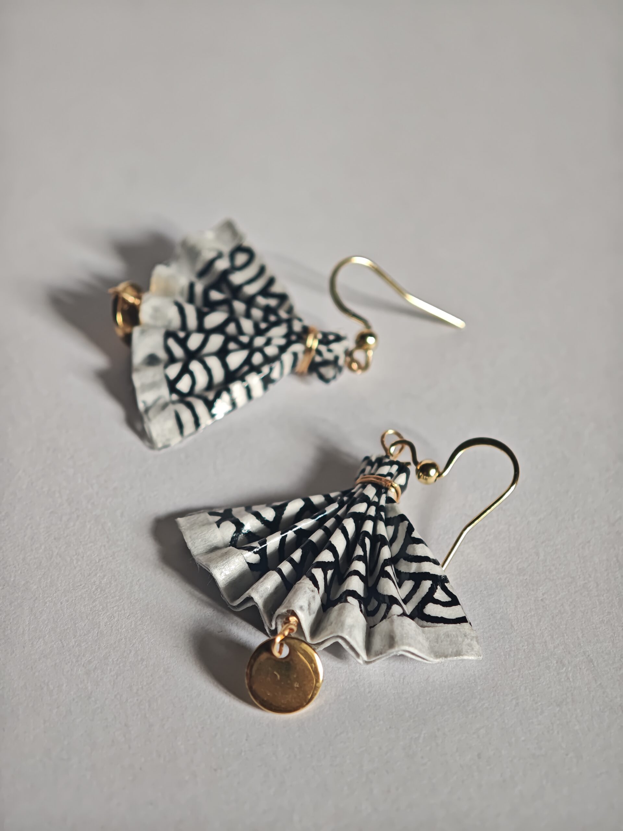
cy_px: 416
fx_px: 1680
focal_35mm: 70
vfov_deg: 27.8
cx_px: 312
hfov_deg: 21.0
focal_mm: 11.5
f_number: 1.8
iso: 125
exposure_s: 1/100
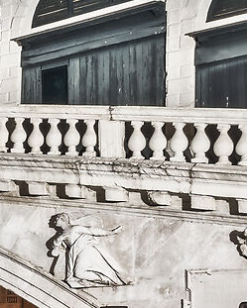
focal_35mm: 87
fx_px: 795
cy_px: 440
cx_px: -589
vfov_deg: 19.6
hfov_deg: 9.9
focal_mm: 12
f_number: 8
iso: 200
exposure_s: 10
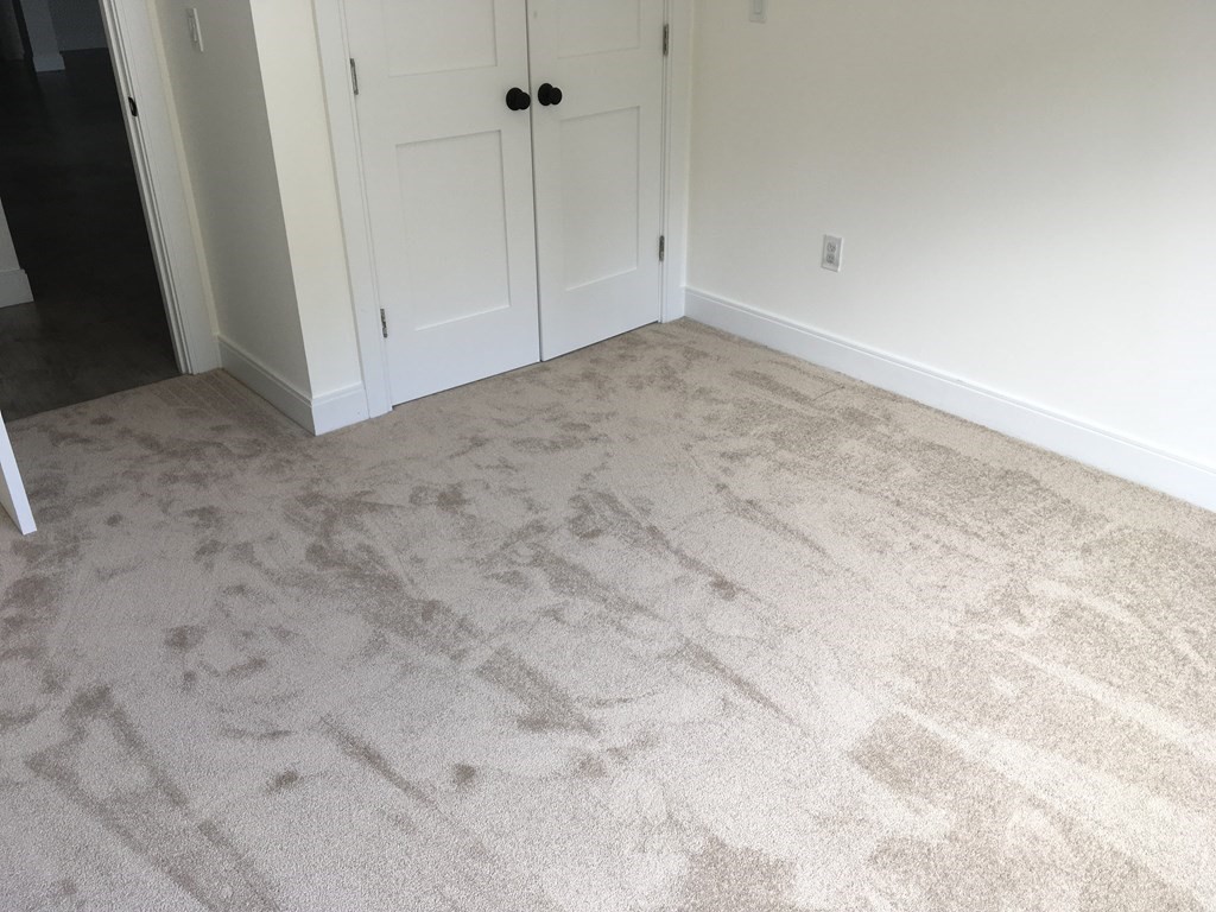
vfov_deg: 48.2
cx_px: 608
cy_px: 456
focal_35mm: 29
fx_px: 1019
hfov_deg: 61.7
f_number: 2.2
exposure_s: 1/35
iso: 25
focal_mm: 4.15
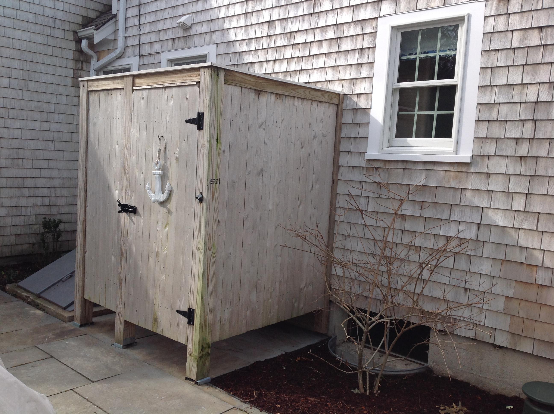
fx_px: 559
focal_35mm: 35
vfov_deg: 40.6
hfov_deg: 52.7
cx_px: 277
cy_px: 207
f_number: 2.4
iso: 50
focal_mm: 4.28
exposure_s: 1/630
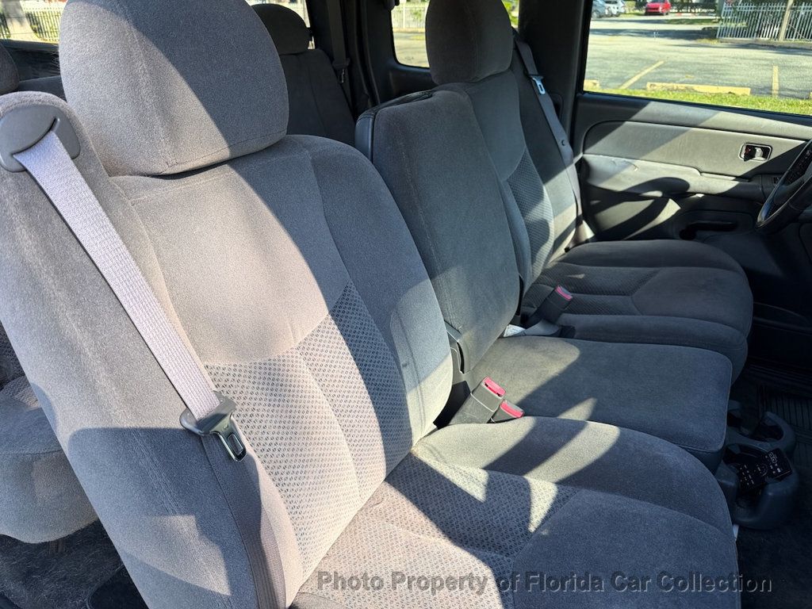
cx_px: 406
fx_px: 563
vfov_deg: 56.8
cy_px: 304
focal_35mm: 24
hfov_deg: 71.6
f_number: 1.78
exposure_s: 1/348
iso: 80
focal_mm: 6.76
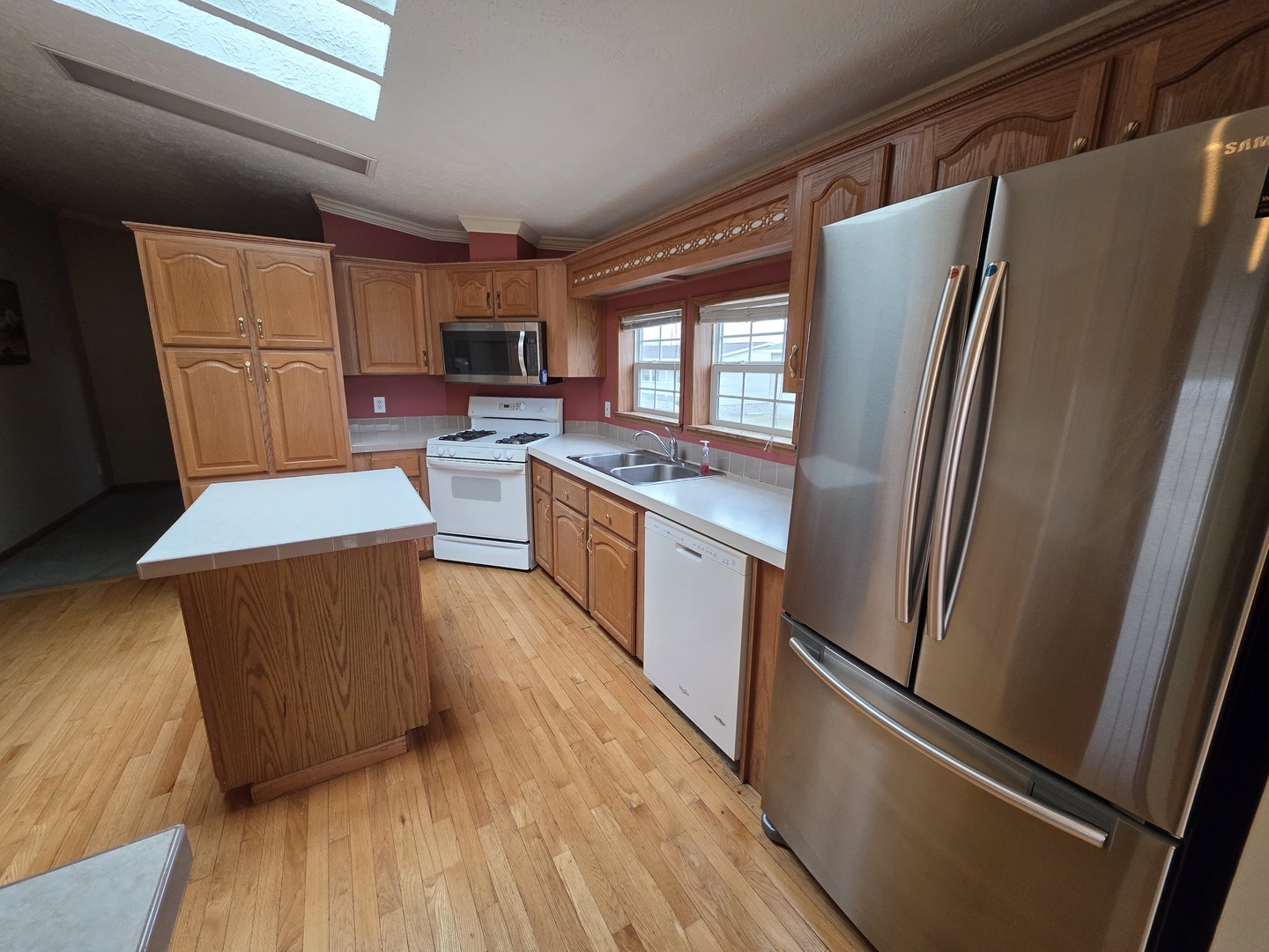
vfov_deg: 89.9
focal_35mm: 13
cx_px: 634
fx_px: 477
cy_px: 476
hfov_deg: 106.2
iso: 250
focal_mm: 2.2
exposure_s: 1/120
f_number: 1.9
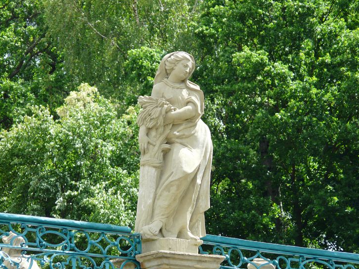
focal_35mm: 317
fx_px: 3288
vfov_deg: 4.7
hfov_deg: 6.2
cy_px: 138
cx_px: 174
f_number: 4
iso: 100
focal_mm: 47.5
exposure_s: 1/250
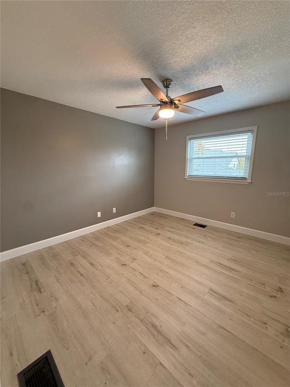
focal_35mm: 14
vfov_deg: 102.1
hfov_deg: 85.7
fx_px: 156
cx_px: 145
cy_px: 194
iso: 320
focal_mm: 2.22
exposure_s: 1/120
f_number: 2.2
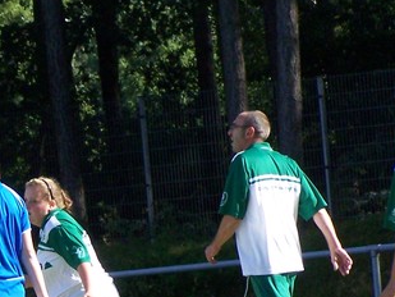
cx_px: -124
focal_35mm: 460
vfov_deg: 3.2
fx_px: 5251
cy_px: 378
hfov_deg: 4.3
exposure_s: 1/800
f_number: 3.3
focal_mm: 23.1
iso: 160
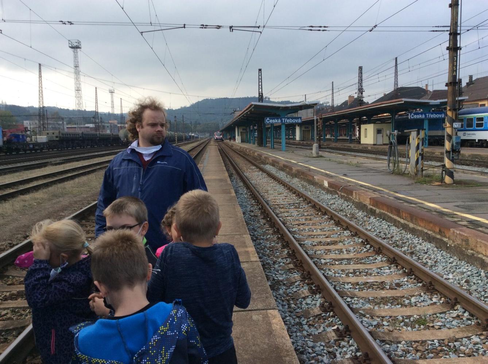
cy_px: 182
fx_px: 450
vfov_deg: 44.0
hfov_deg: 56.9
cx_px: 244
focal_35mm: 32
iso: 32
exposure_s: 1/743
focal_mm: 3.3
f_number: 2.4
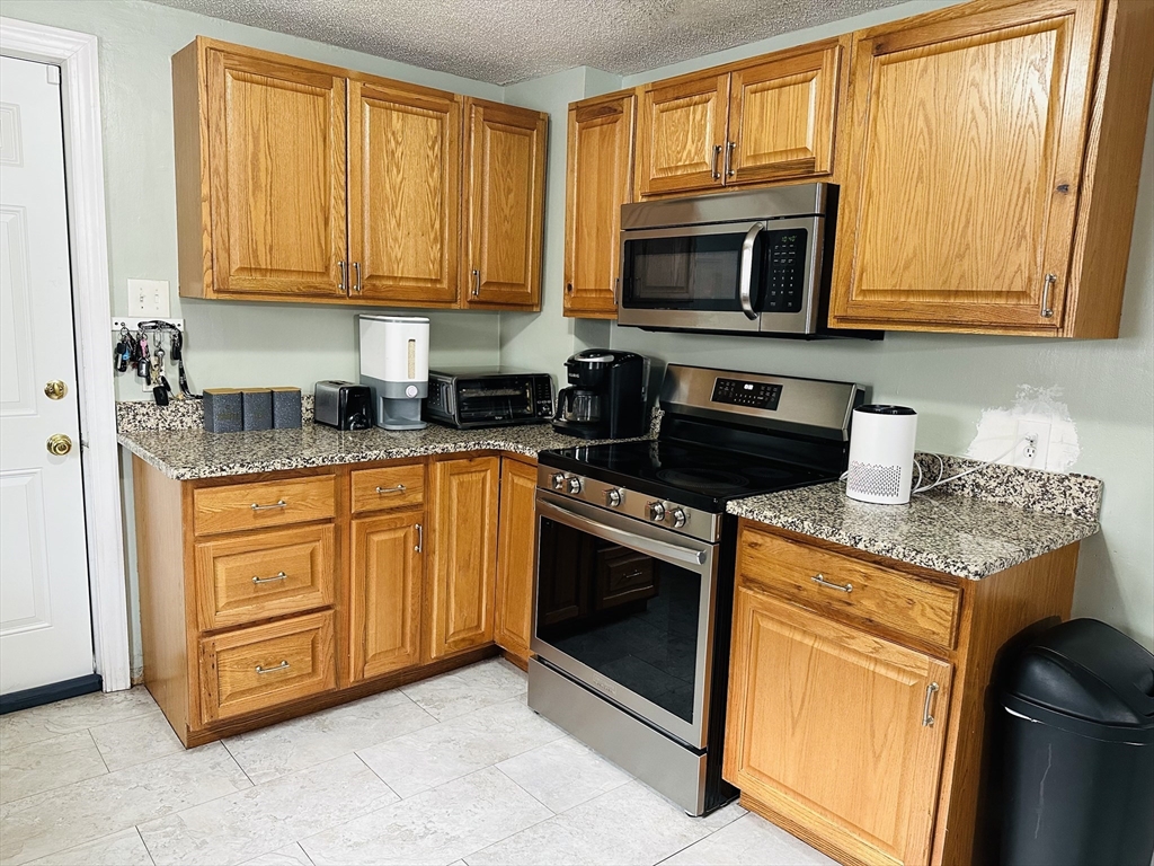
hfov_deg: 71.6
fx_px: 800
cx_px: 577
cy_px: 433
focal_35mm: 24
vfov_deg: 56.8
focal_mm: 6.86
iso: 400
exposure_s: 1/60
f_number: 1.78
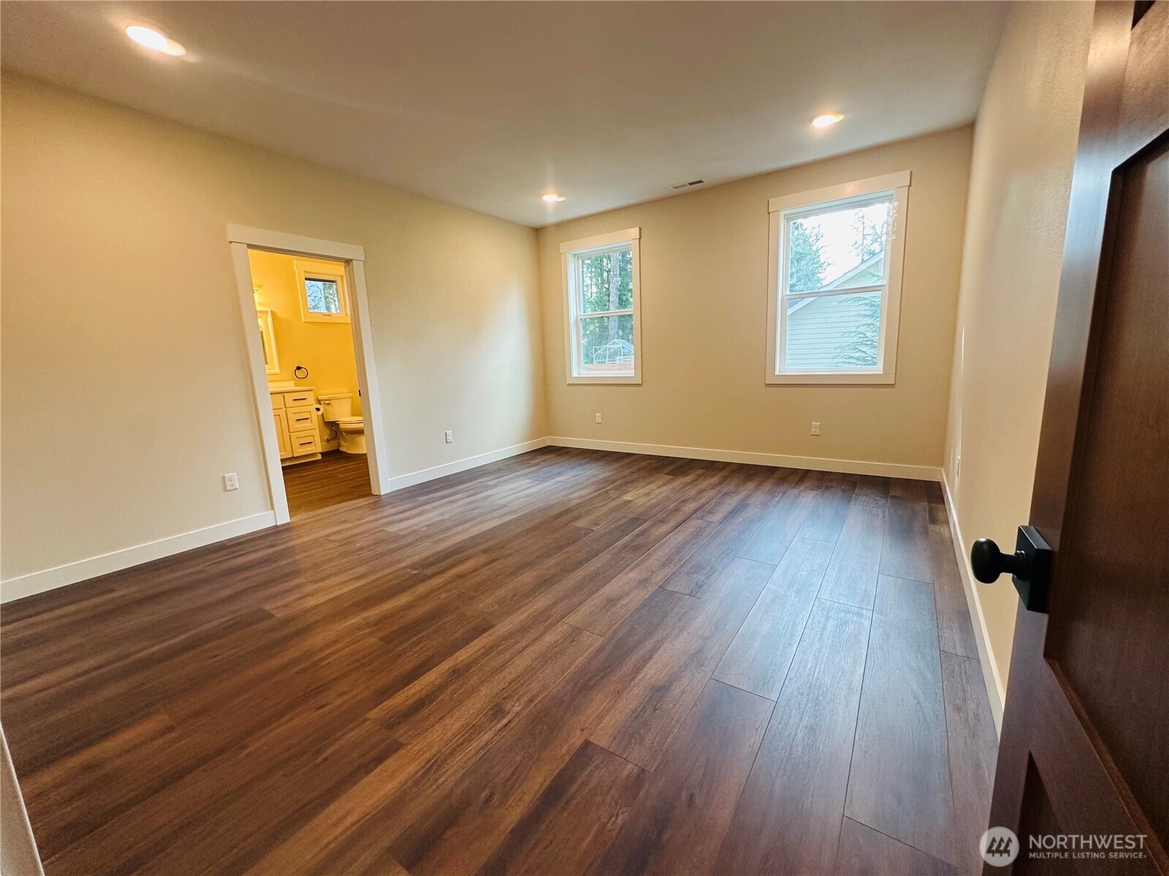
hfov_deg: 102.1
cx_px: 584
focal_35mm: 14
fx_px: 473
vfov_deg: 85.7
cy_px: 438
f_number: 2.2
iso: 200
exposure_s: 1/120
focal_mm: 2.22
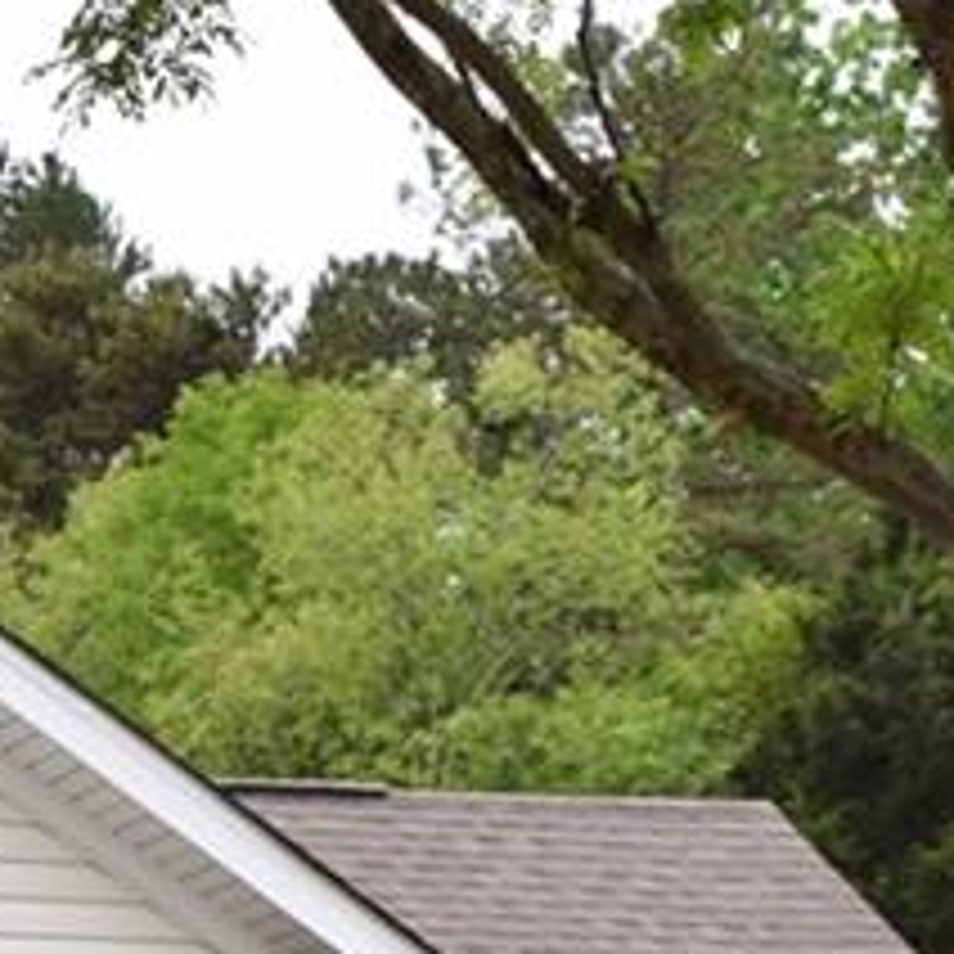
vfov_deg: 8.0
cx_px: -536
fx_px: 6705
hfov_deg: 8.0
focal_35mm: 215
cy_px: 1512
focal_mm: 35
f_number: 8
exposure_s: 1/250
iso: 280
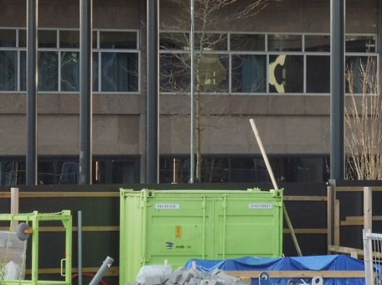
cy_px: 68
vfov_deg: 5.1
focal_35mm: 290
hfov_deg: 6.8
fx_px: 3194
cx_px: 313
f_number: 5.4
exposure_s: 1/100
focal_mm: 23.1
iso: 400
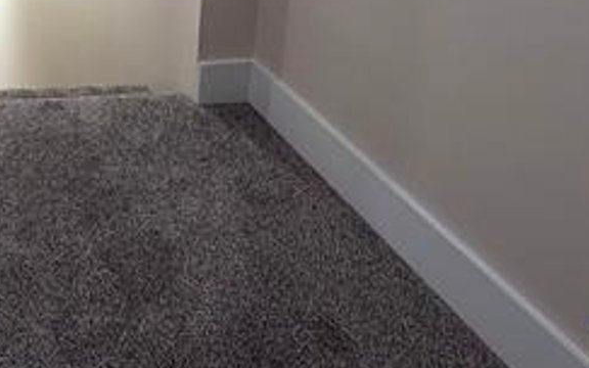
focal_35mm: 39
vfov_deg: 24.9
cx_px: -114
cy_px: -188
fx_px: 626
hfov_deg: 38.0
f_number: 2.2
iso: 200
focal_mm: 2.22
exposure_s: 1/120
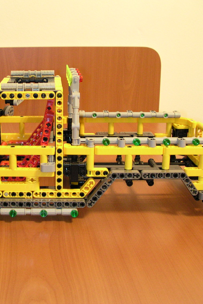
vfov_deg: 38.2
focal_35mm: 52
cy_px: 151
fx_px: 440
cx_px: 38
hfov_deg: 25.5
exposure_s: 1/5.1
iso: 200
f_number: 2.7
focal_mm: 5.6
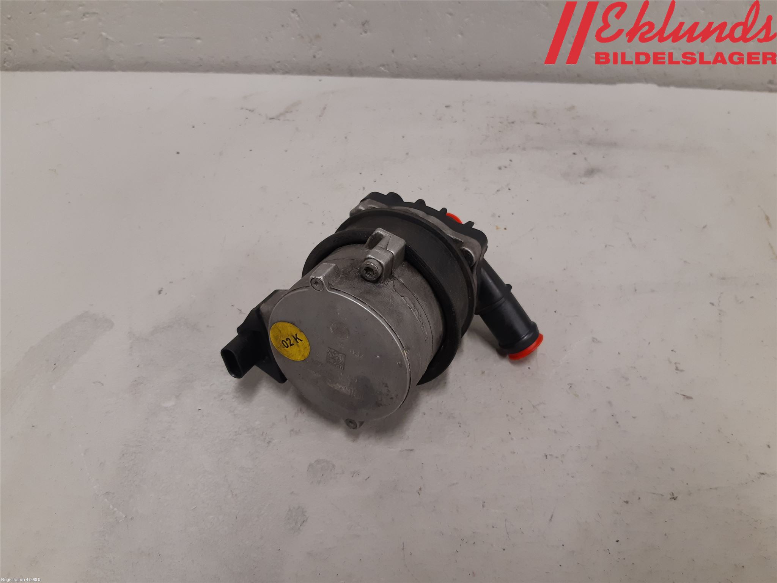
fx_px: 584
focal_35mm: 26
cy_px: 292
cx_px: 388
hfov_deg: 67.3
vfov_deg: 53.1
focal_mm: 3.93
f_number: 1.7
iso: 125
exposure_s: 1/50
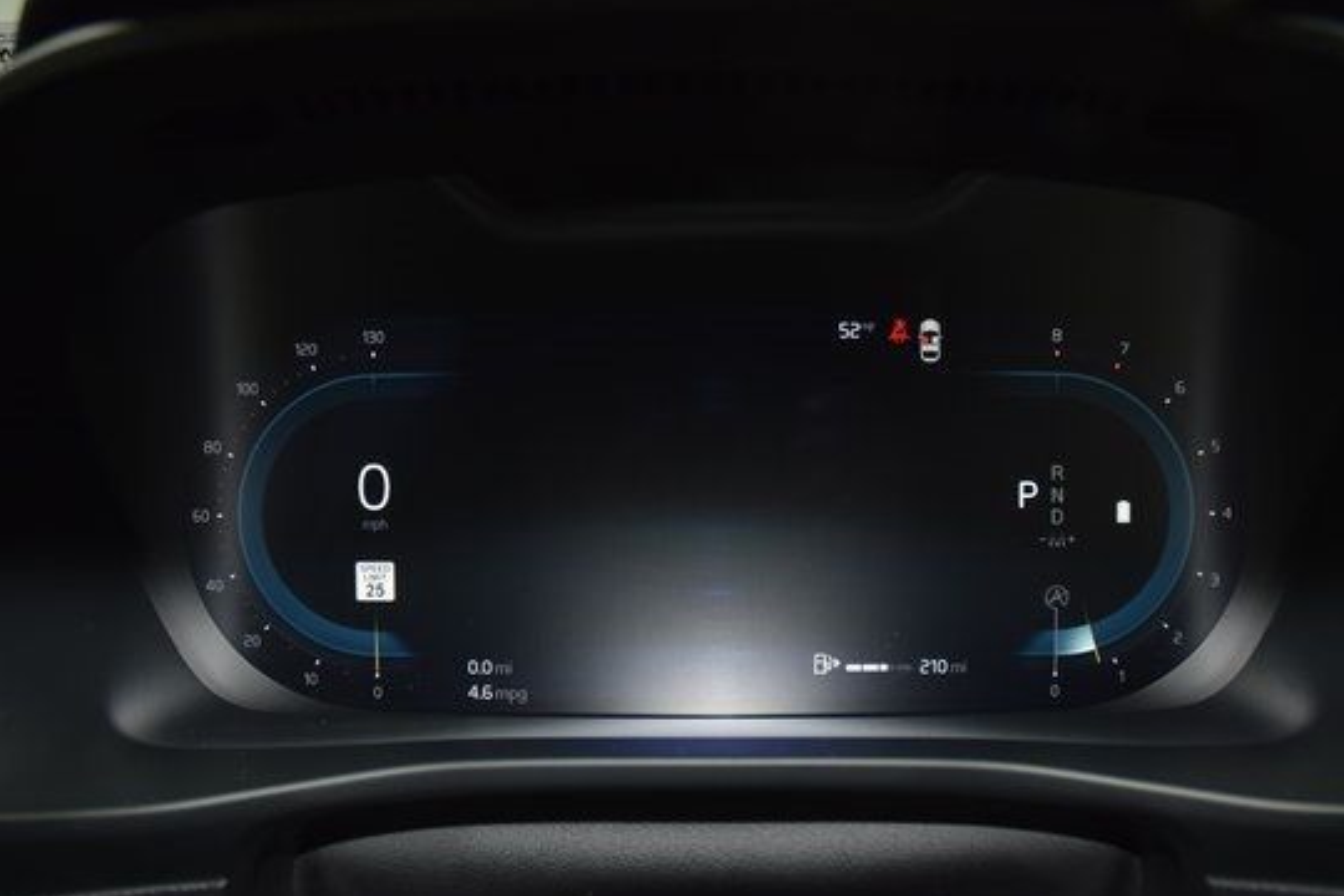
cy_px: 506
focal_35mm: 32
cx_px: 712
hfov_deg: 58.7
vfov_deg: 41.0
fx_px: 1195
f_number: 3.5
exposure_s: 1/40
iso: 560
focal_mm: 18
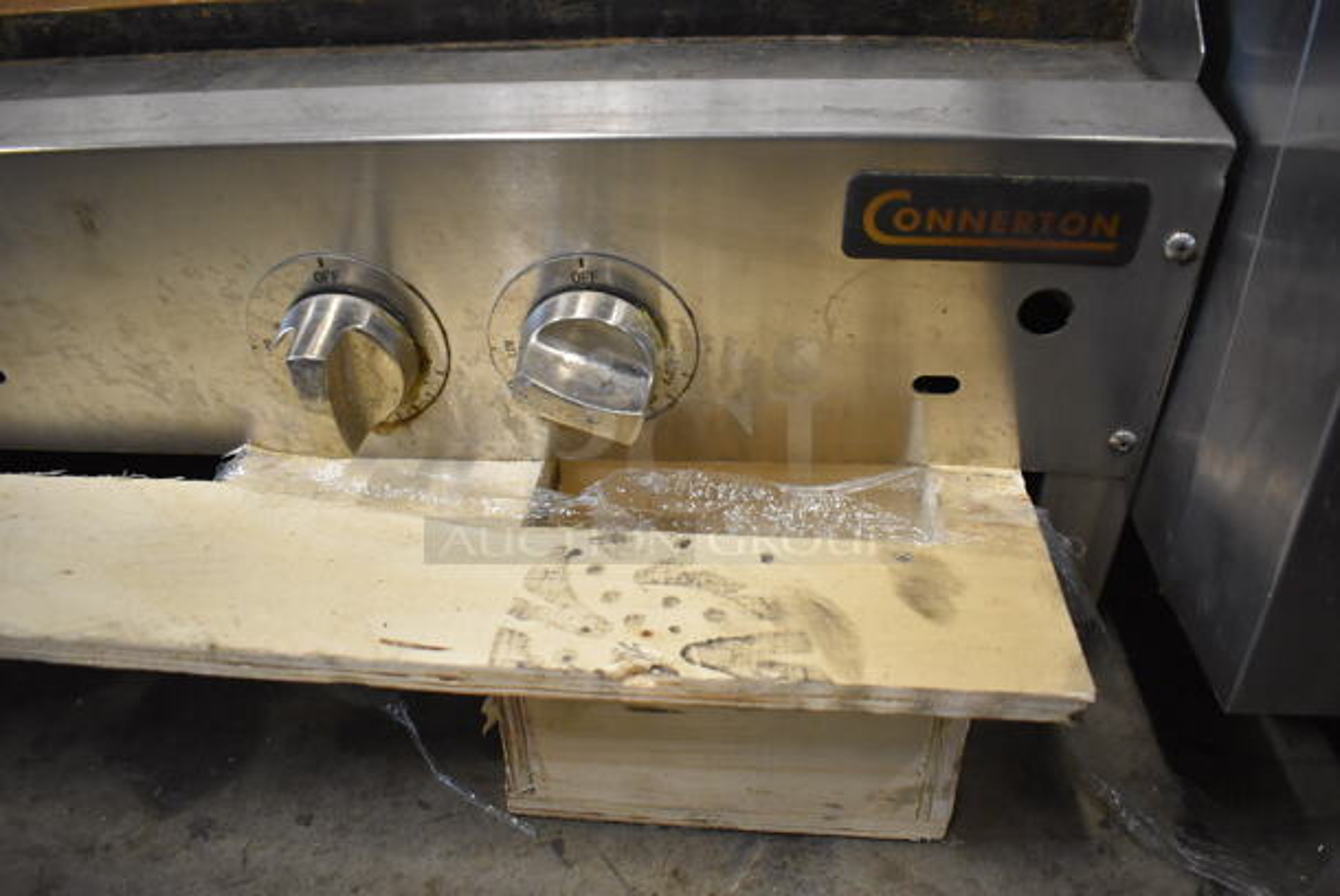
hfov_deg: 67.3
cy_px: 448
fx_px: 1006
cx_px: 670
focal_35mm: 27
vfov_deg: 48.0
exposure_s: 1/125
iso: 2800
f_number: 3.5
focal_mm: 18
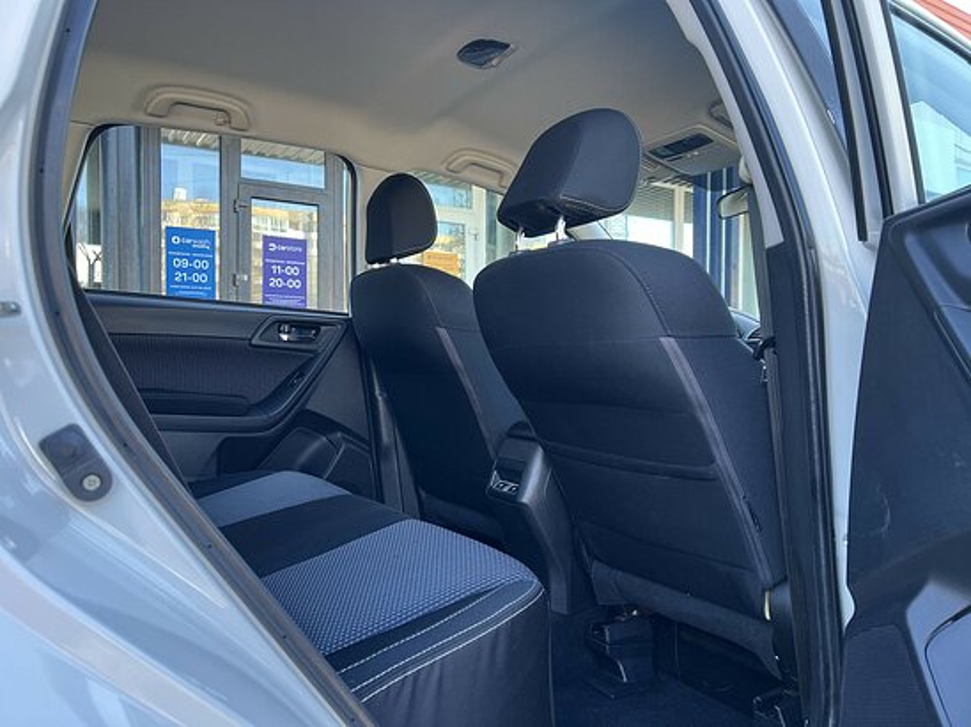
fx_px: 729
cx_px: 486
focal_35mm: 26
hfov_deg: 67.3
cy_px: 364
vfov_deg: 53.0
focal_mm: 5.7
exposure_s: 1/121
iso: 40
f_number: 1.5
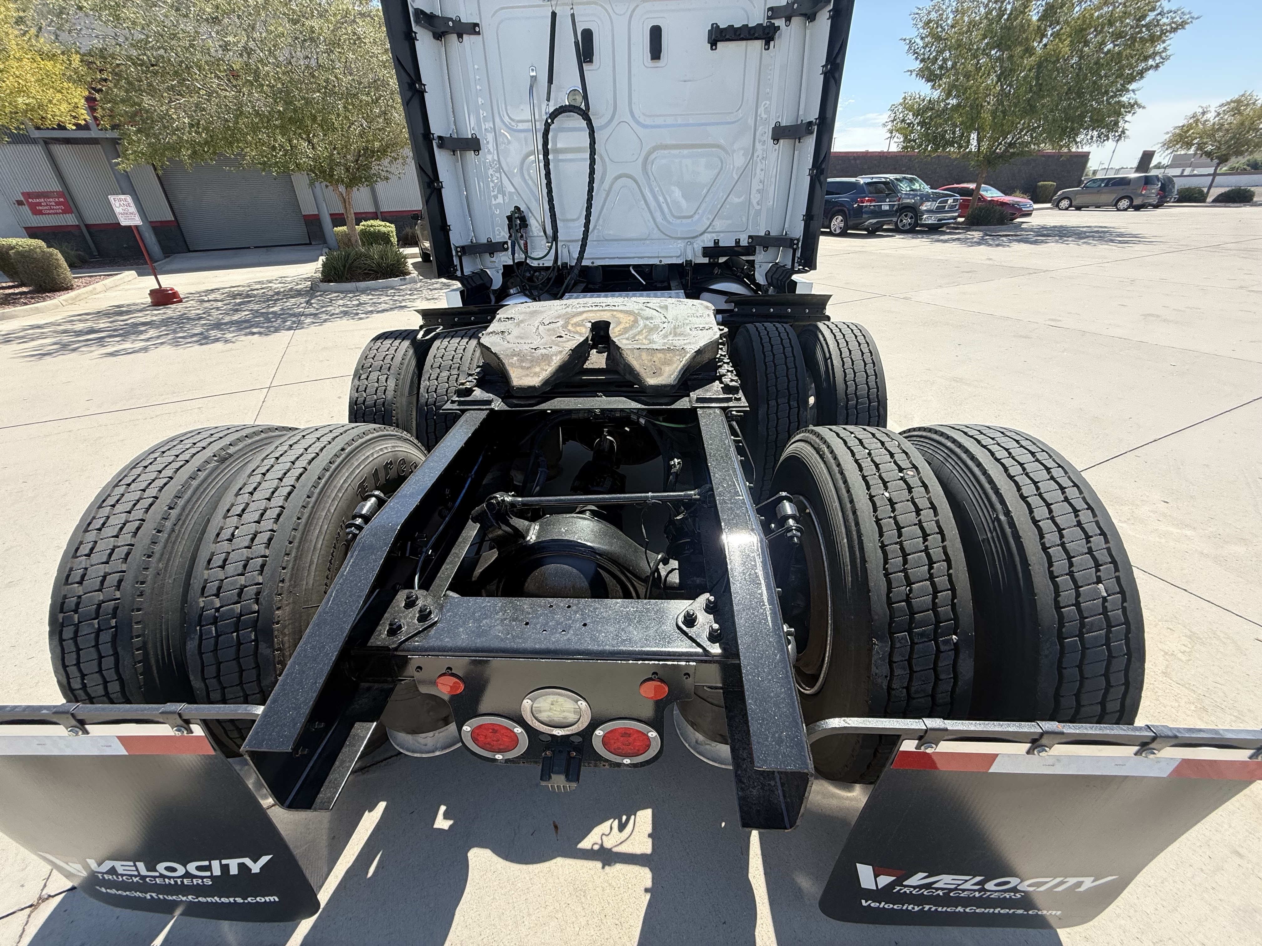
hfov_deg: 102.1
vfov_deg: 85.7
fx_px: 510
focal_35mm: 14
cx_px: 631
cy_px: 473
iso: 64
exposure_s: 1/742
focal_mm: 2.22
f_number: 2.2
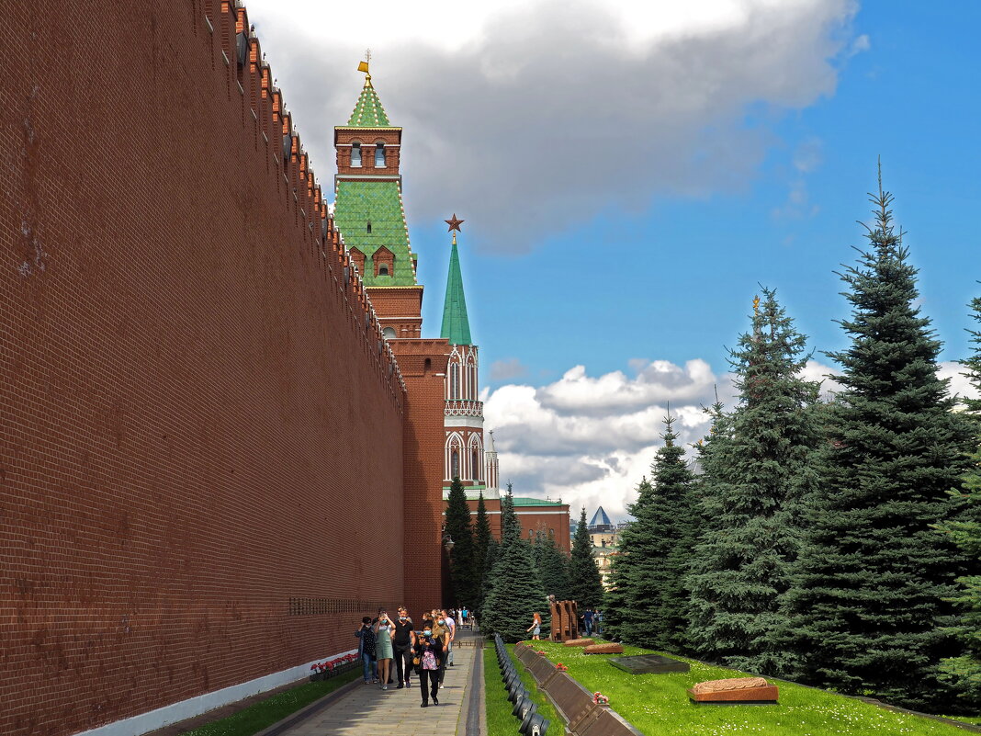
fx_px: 1530
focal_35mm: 54
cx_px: 490
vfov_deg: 27.0
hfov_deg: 35.5
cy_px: 368
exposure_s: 1/160
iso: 100
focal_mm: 27
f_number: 10
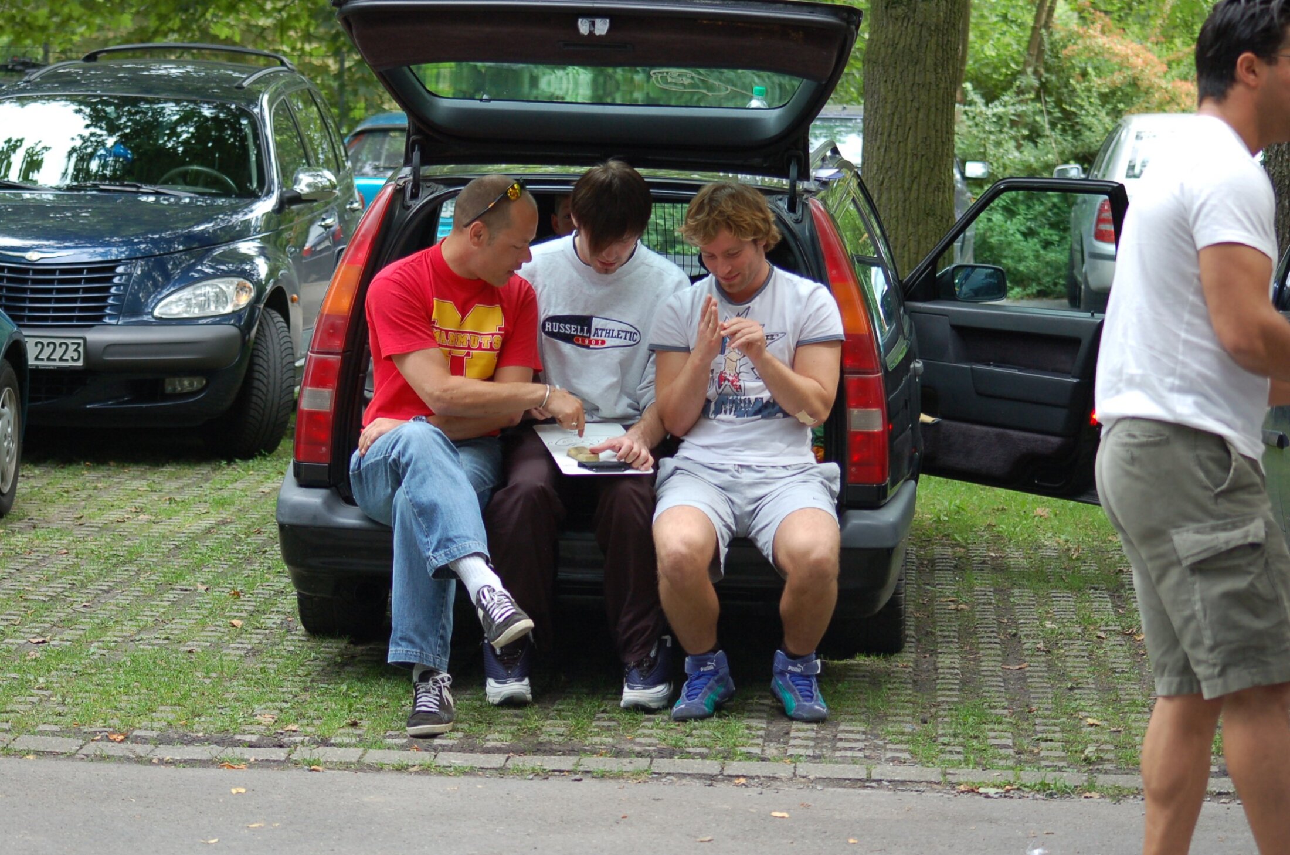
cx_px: 645
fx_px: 3755
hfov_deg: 19.5
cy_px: 428
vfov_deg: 13.0
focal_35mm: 105
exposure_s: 1/200
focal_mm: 70
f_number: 4
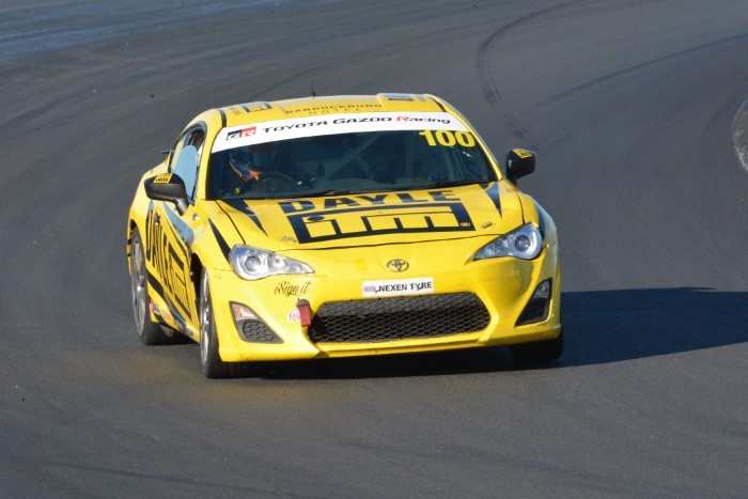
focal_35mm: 540
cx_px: 374
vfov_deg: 2.5
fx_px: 11222
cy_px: 250
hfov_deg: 3.8
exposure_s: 1/1000
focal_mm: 360
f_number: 9
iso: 640
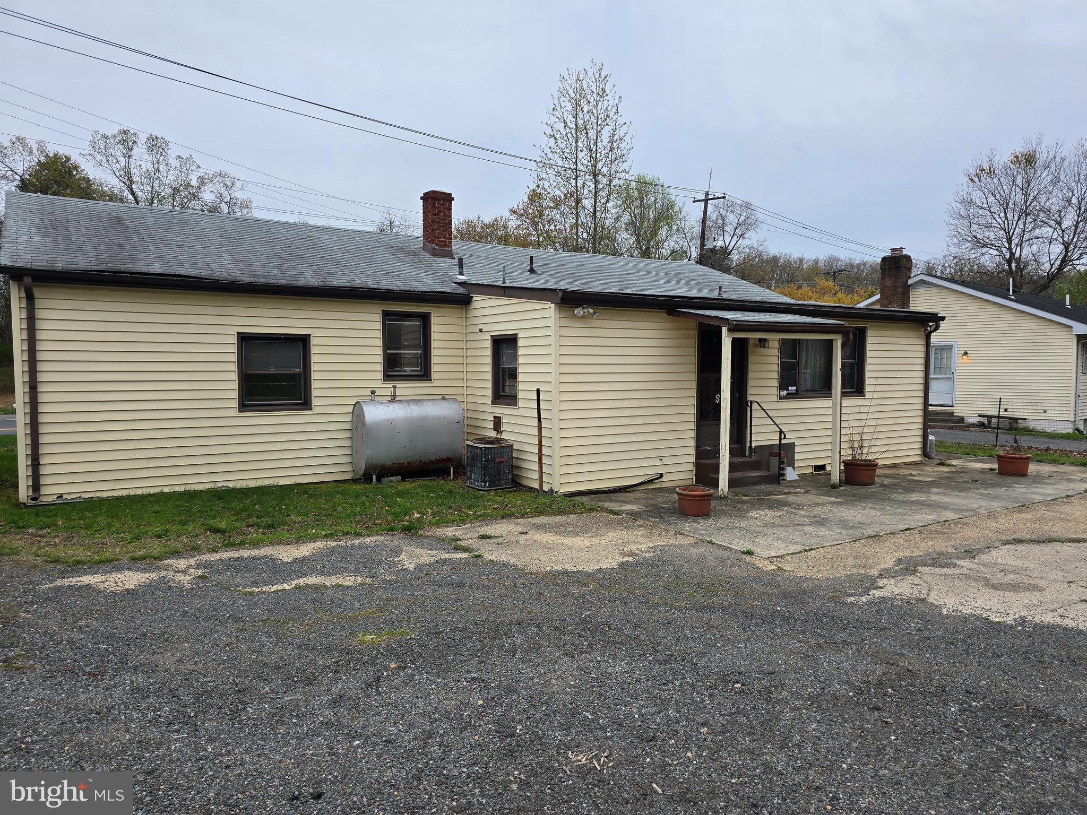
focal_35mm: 23
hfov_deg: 73.9
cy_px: 408
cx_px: 544
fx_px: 722
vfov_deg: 58.9
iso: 12
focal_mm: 6.3
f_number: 1.7
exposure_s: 1/285
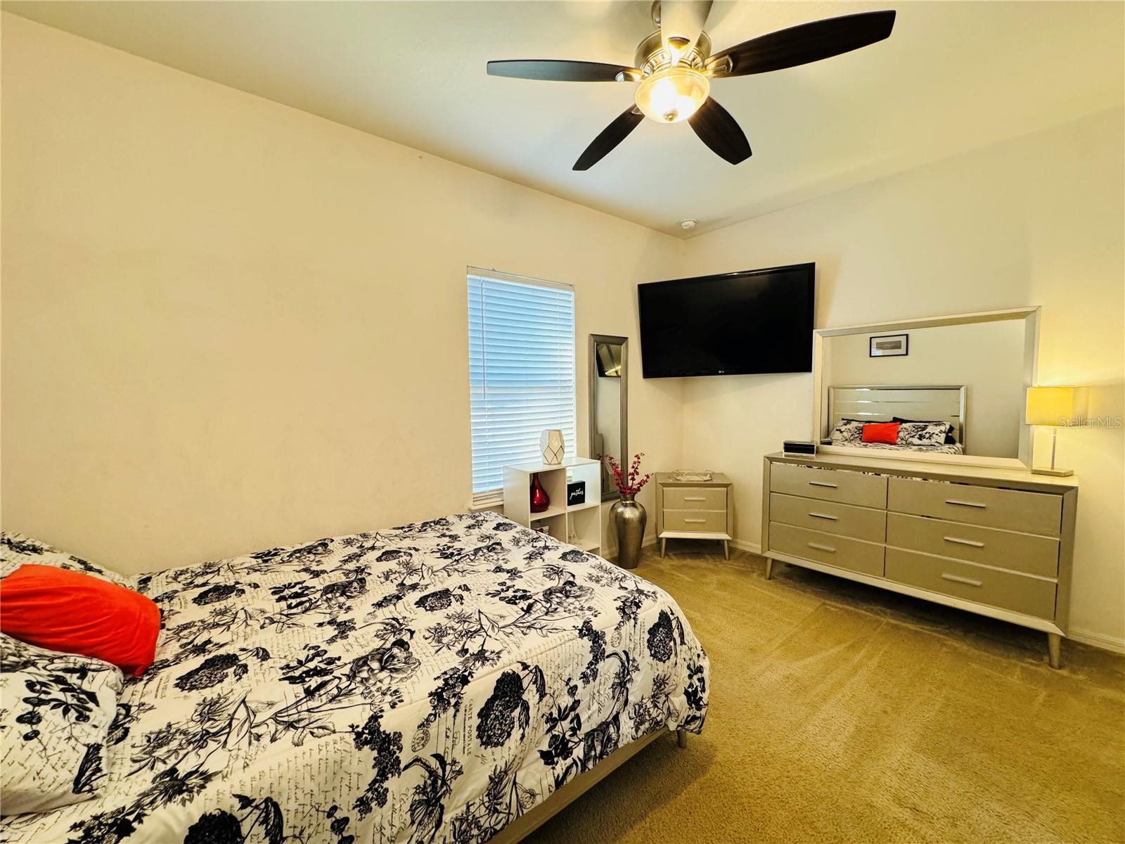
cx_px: 562
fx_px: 455
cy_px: 422
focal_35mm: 14
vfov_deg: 85.7
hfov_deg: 102.1
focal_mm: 2.22
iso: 320
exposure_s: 1/60
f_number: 2.2
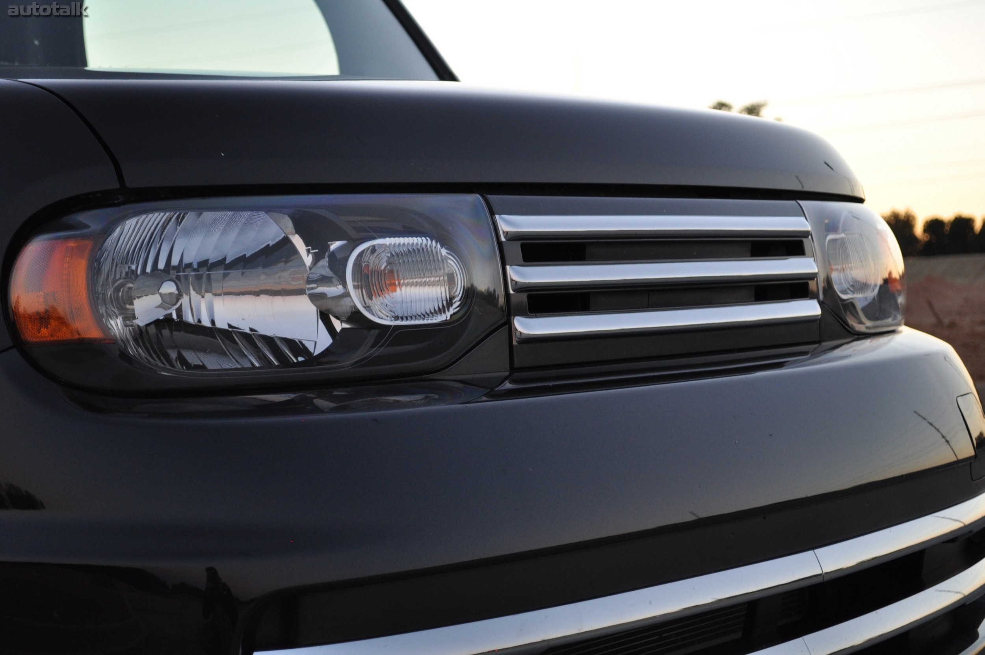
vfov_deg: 20.6
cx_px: 492
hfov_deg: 30.5
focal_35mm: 66
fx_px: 1804
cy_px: 328
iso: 560
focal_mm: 44
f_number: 5.3
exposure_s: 1/60
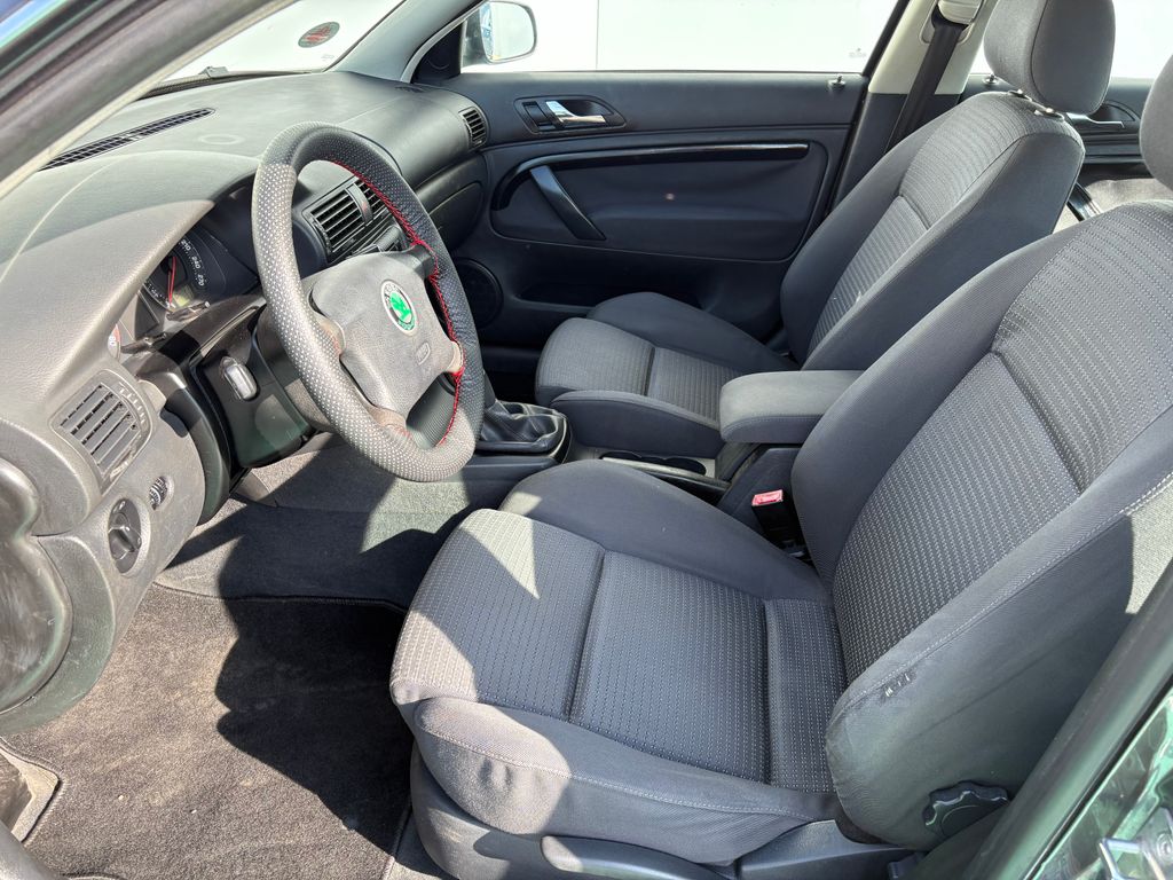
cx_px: 586
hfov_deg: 67.3
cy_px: 440
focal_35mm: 26
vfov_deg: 53.1
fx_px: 881
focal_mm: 5.96
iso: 50
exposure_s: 1/227
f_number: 1.6
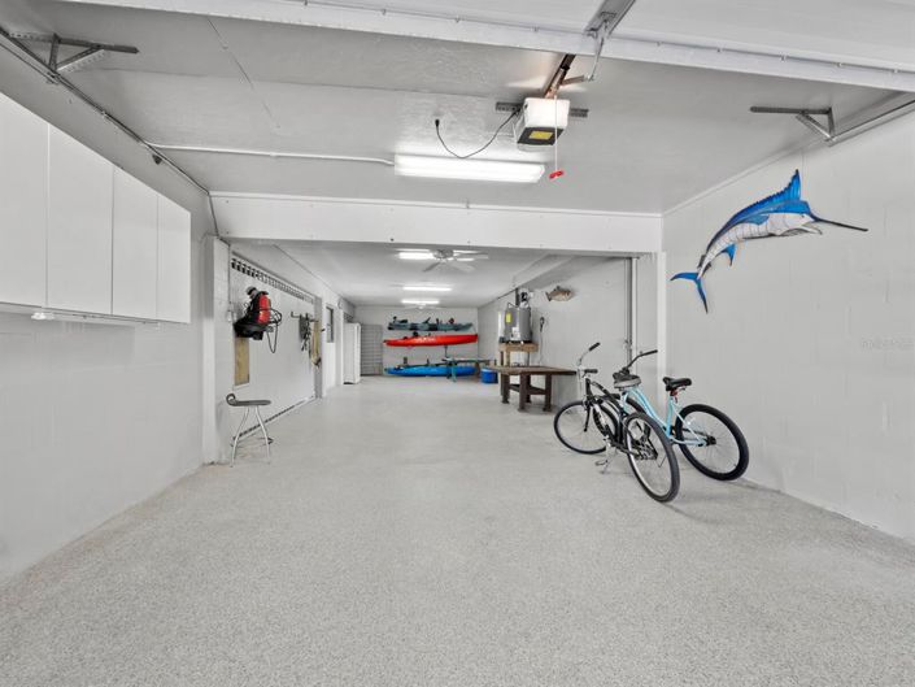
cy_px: 344
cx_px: 458
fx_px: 370
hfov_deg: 102.1
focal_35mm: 14
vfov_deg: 85.7
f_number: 14
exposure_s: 1.6
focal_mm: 7
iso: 320
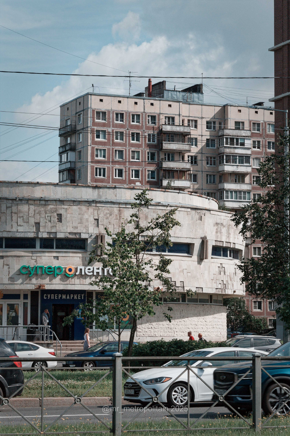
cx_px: 145
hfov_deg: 13.4
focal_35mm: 102
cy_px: 218
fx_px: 1233
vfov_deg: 20.0
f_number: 18
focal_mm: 68
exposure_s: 1/400
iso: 400
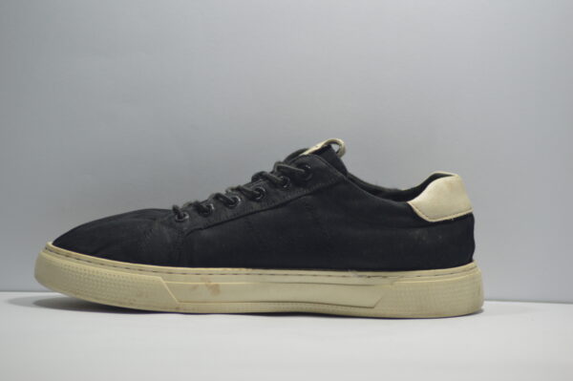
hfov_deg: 10.2
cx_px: 286
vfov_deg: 6.8
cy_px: 190
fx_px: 3220
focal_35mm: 202
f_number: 4.2
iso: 450
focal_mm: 135
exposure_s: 1/125
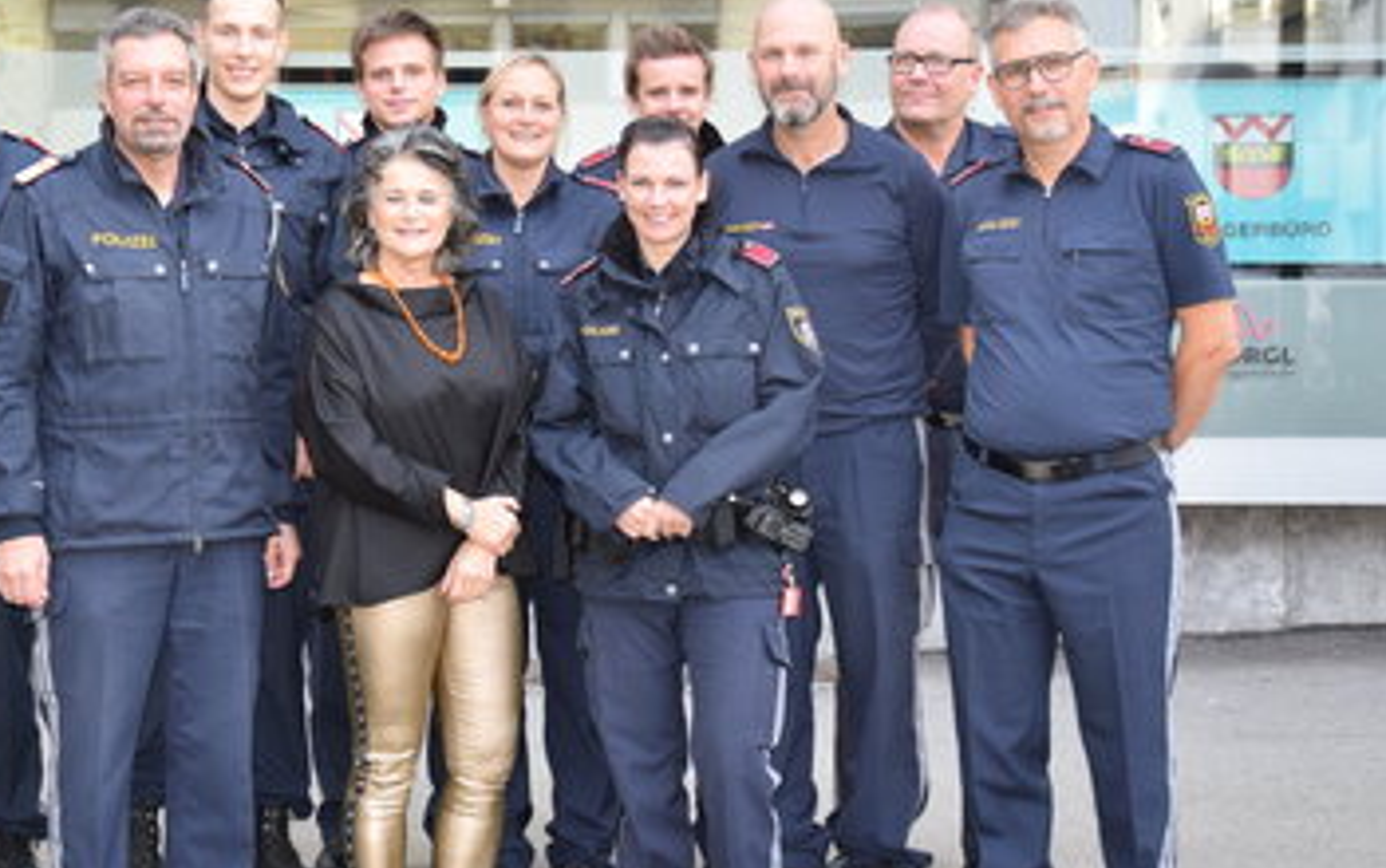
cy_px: 343
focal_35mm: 71
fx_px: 2684
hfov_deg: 28.7
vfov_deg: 18.4
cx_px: 450
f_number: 5.6
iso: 500
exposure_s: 1/125
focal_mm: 34
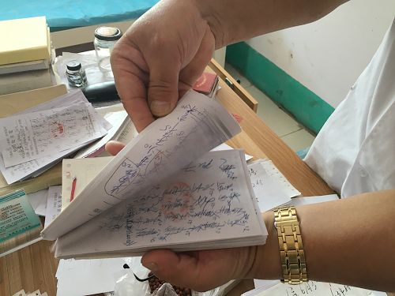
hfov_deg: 61.7
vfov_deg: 48.2
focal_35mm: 29
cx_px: 198
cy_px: 148
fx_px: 331
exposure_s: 1/33
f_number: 2.2
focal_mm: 4.15
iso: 80
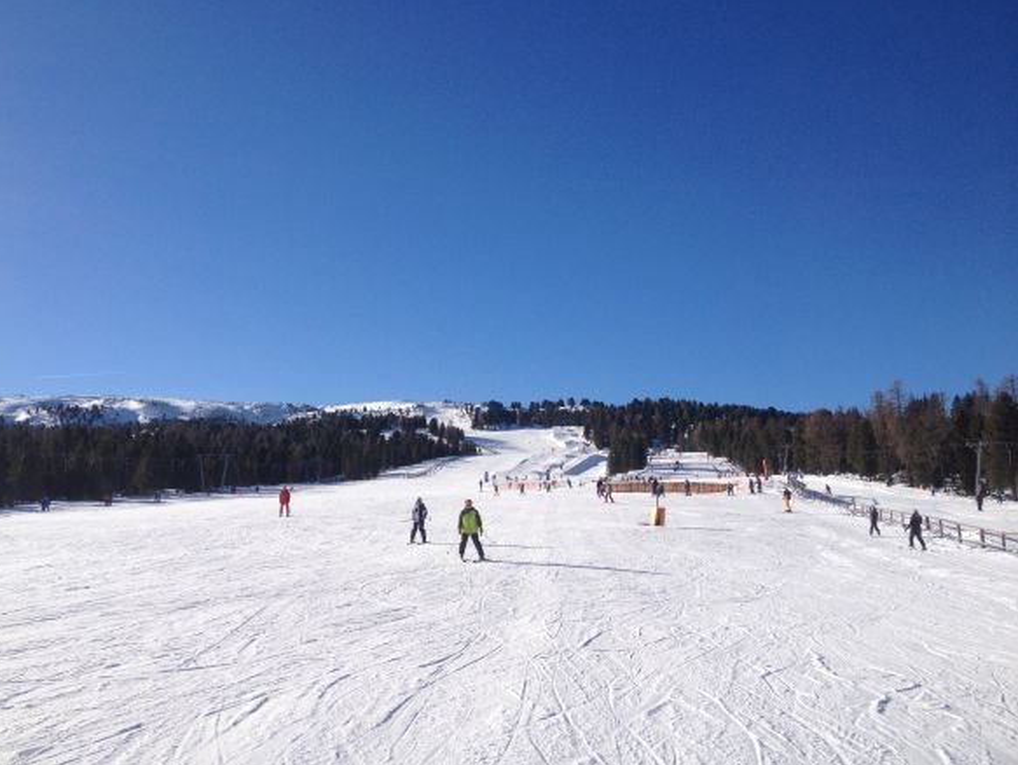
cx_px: 496
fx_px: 1059
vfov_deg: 39.7
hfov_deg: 51.3
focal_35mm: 36
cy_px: 376
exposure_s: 1/2513
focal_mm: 4.28
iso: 50
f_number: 2.4
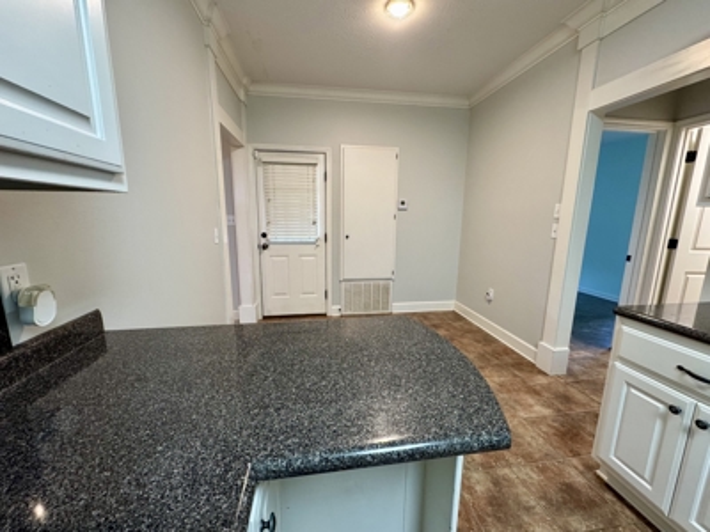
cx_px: 355
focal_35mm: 14
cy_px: 266
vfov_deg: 85.7
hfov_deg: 102.1
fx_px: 287
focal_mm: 2.22
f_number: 2.2
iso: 250
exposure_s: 1/60
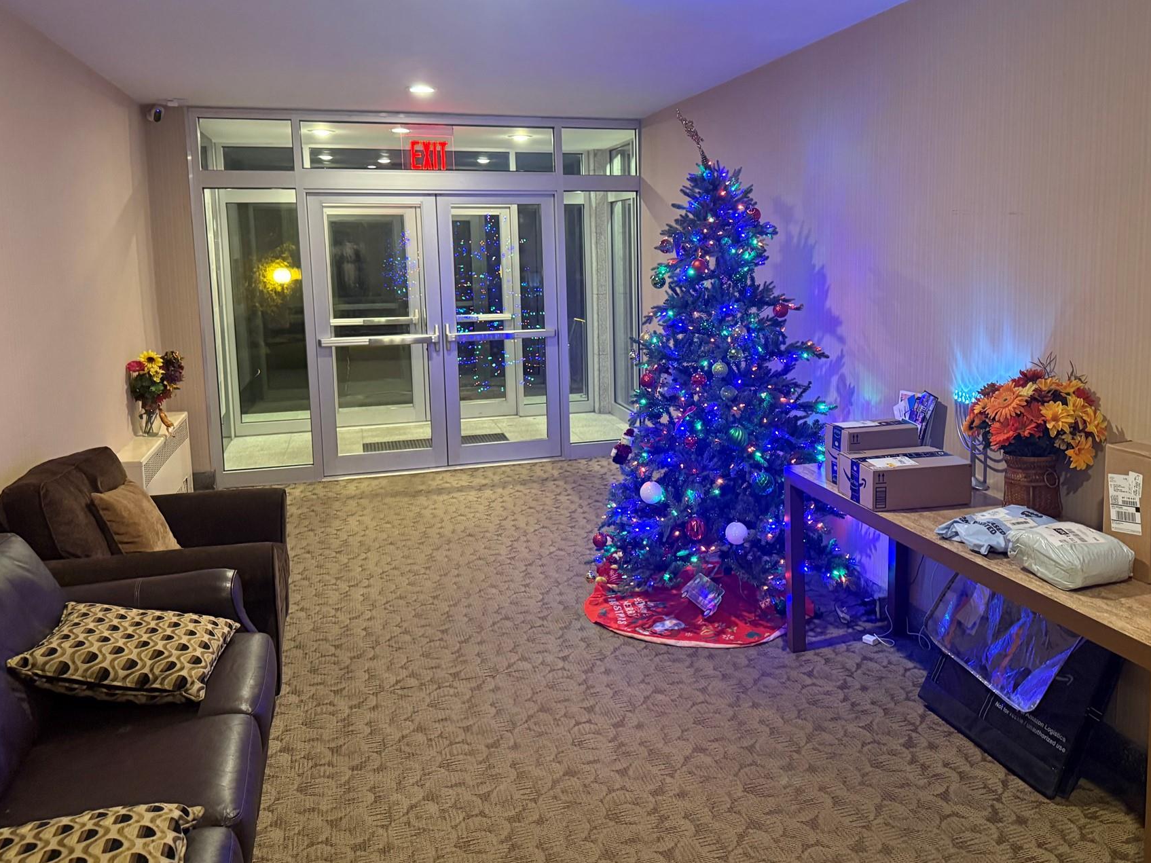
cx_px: 639
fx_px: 964
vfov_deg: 48.1
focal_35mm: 29
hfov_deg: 61.5
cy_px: 369
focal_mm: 6.76
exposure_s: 1/40
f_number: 1.78
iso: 640
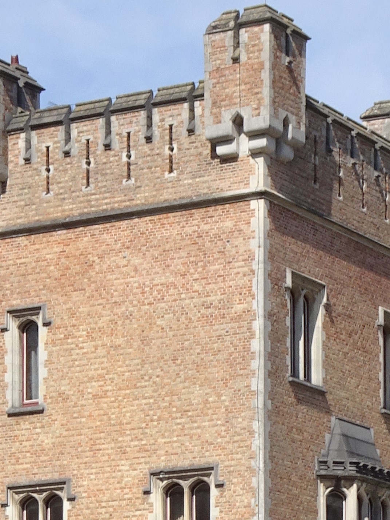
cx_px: 174
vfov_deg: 12.2
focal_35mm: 152
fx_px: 2284
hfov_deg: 9.8
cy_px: 838
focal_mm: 7.87
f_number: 6.3
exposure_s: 1/250
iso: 80
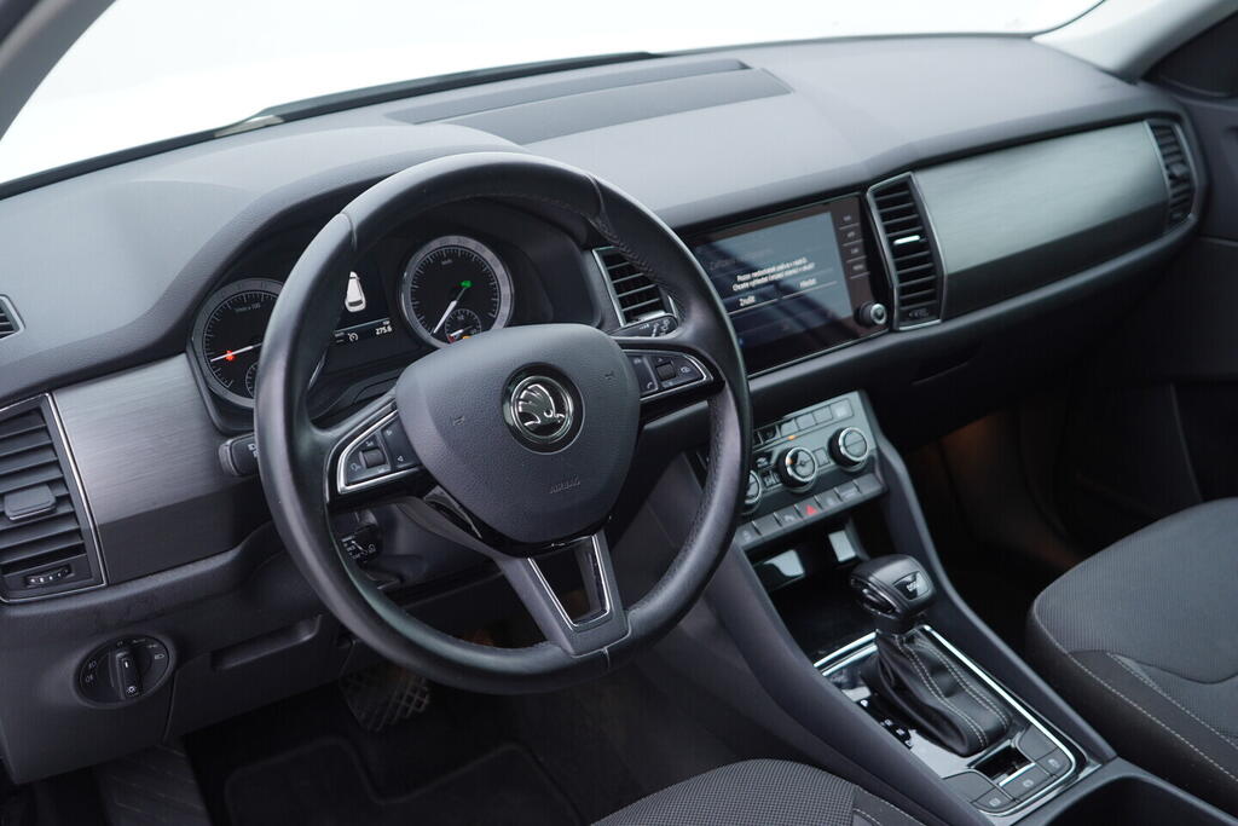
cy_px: 413
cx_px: 619
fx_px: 1238
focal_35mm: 36
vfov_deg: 36.9
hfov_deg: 53.1
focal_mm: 24
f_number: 2.8
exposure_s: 1/40
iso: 160
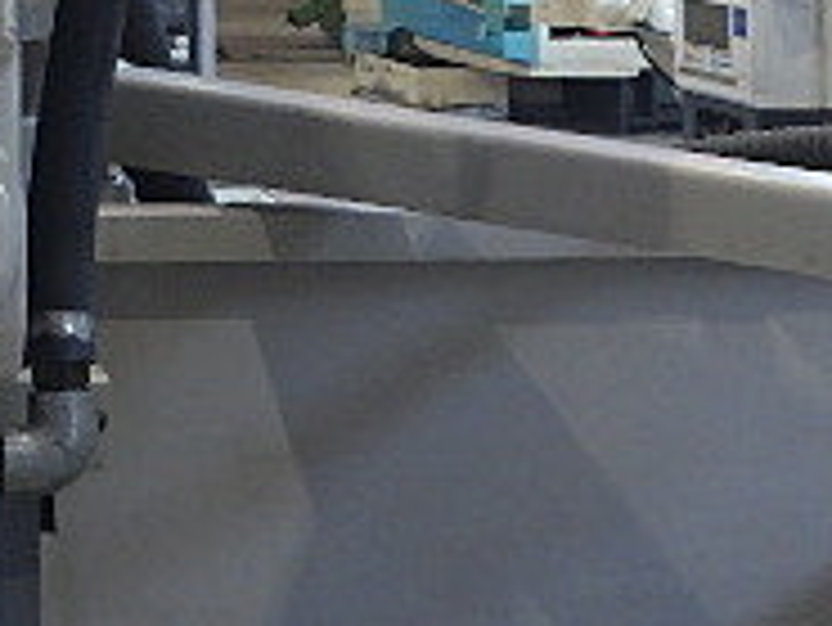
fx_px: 2333
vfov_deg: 14.4
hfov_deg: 18.5
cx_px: -319
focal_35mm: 97
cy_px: -270
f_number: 3.5
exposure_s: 1/45
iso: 500
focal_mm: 5
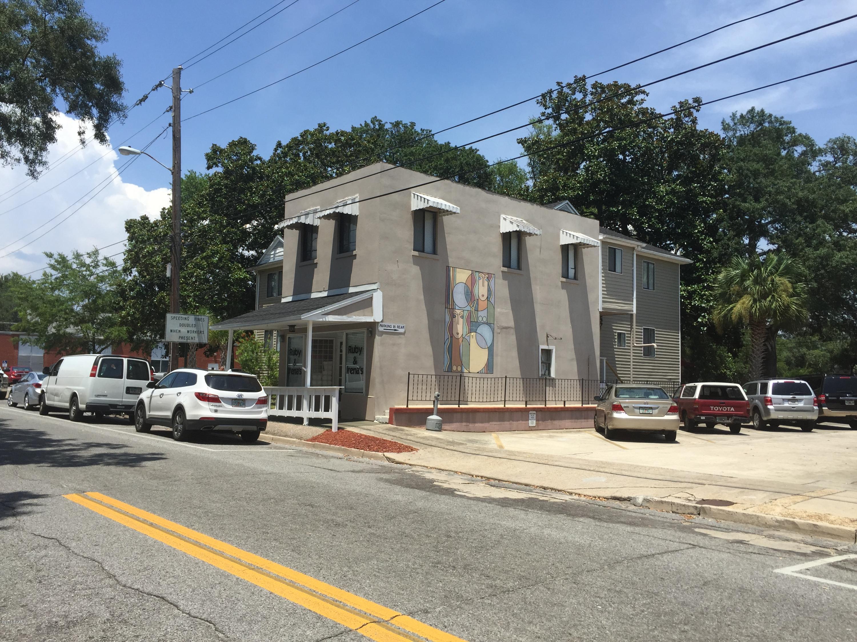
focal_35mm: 29
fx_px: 718
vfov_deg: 48.2
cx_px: 428
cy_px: 321
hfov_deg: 61.7
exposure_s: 1/2083
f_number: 2.2
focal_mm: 4.15
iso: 32
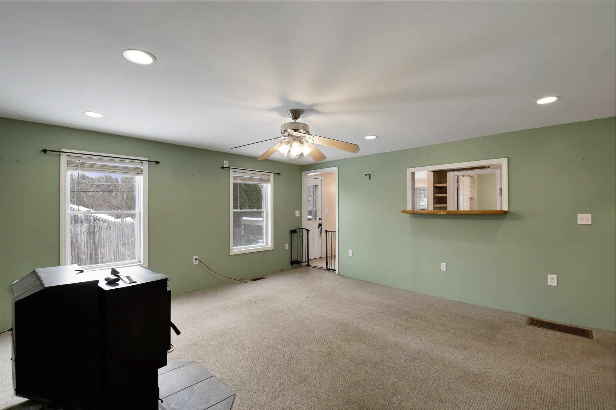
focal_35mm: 15
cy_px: 205
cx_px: 308
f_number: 8
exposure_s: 1/15
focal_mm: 10.5
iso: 250
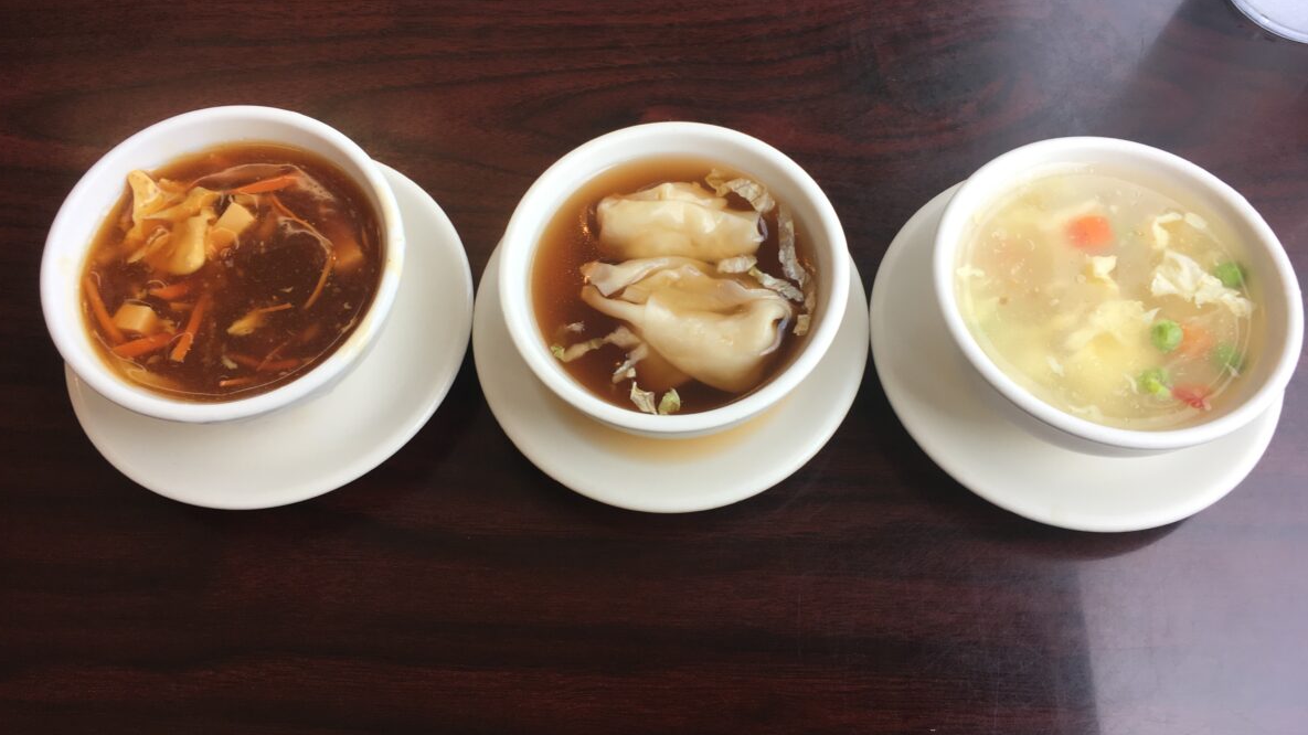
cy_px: 331
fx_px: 1110
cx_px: 653
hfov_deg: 61.0
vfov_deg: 36.6
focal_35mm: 32
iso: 25
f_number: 2.2
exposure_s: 1/60
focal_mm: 4.15
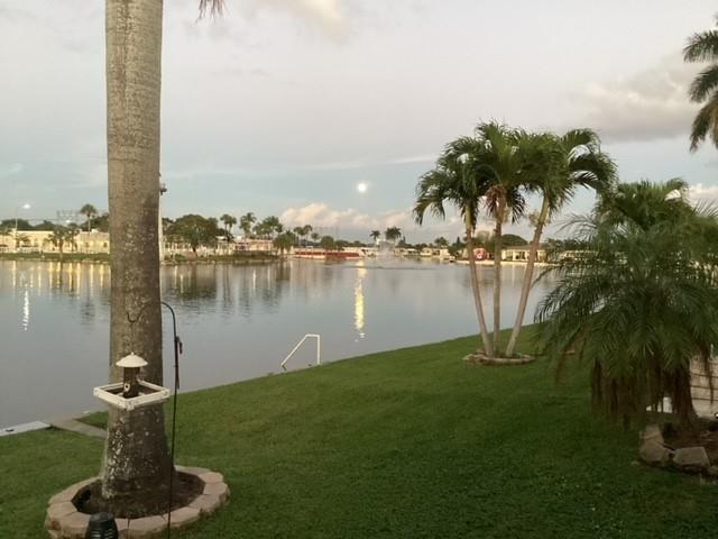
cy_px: 270
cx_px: 359
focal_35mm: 31
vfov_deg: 45.4
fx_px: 643
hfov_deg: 58.4
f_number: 2.4
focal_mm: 3.3
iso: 320
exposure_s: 1/40
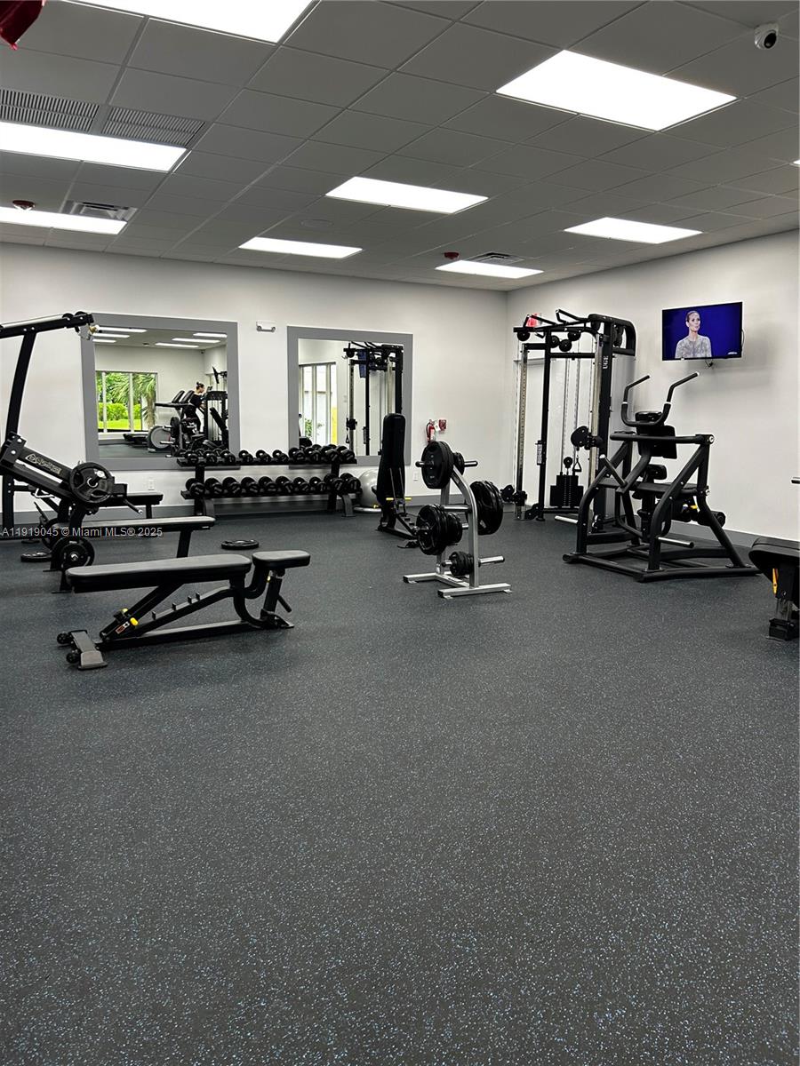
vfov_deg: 67.3
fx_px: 801
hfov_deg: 53.1
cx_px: 400
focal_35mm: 26
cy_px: 533
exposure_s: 1/120
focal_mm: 5.7
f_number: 1.5
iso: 100
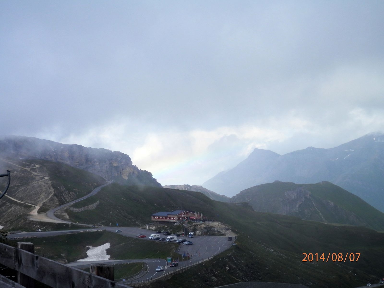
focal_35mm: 60
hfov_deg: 32.2
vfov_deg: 24.4
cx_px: 192
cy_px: 144
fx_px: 666
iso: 80
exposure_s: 1/400
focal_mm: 10.8
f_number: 4.2
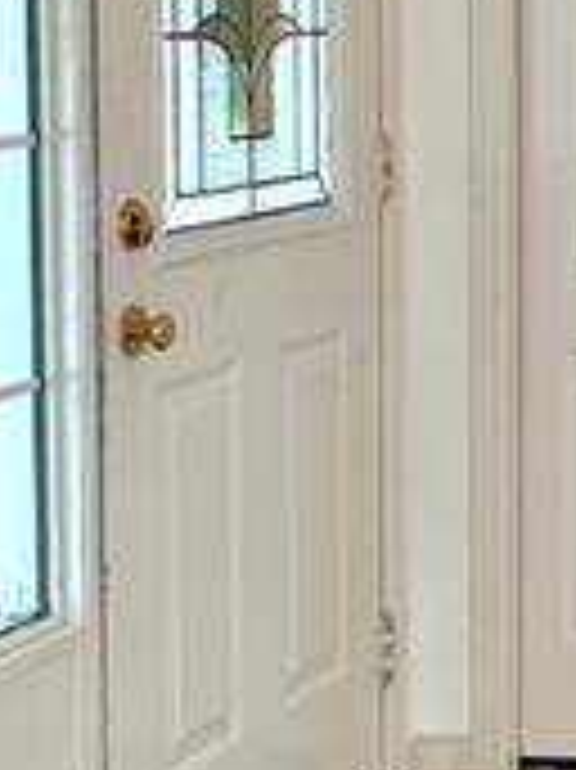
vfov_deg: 18.1
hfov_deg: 12.2
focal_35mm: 108
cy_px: 149
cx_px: 1143
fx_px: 2399
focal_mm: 6.86
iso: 125
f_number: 1.78
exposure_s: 1/120
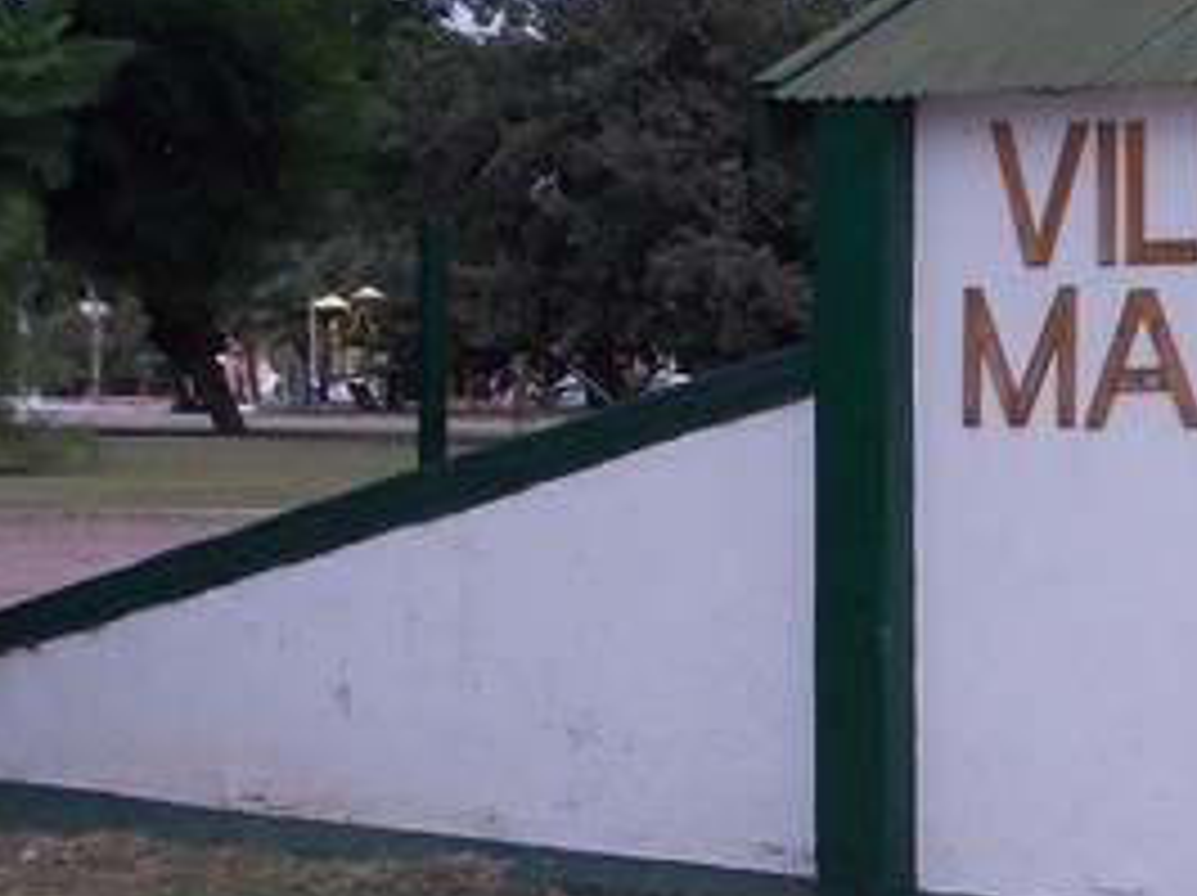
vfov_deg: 11.9
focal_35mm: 124
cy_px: 473
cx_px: 1282
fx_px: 4284
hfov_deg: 15.5
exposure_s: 1/250
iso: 80
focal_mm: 6.1
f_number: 6.5
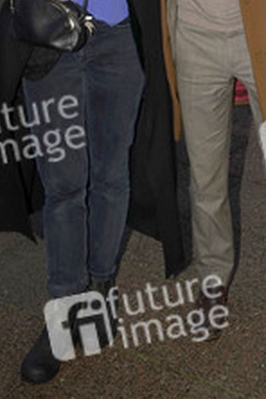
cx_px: 189
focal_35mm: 63
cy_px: 49
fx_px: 698
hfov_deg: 21.4
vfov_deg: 30.6
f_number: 5.6
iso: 640
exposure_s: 1/160
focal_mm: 35
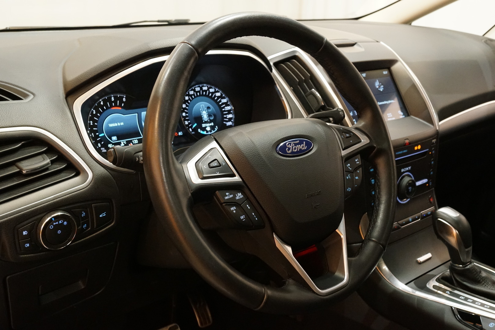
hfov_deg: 53.1
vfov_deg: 36.9
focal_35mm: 36
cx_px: 248
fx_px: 495
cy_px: 165
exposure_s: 1/25
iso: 3200
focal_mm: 24
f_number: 8
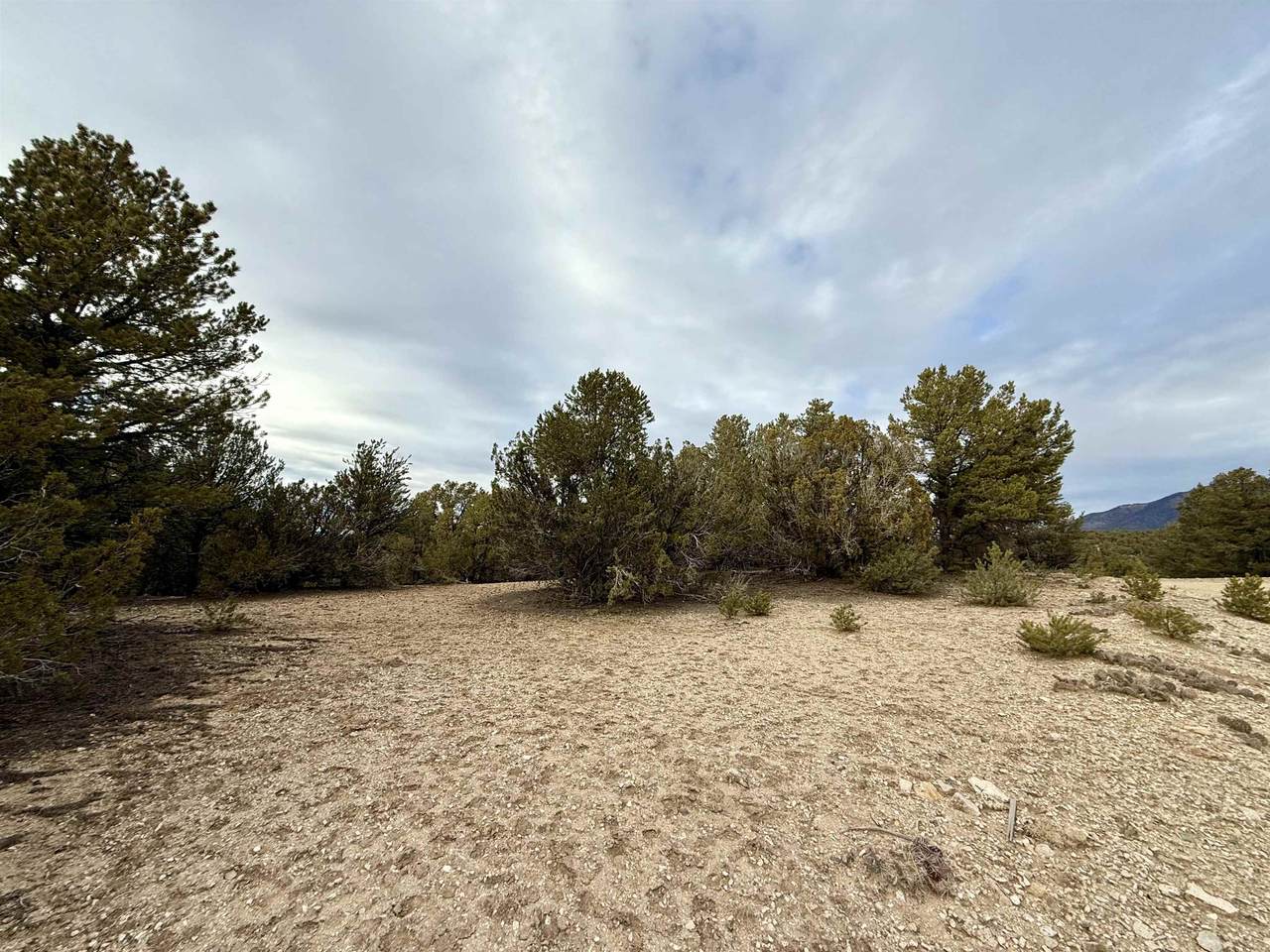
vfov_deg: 85.7
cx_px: 635
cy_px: 476
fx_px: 514
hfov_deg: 102.1
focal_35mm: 14
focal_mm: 2.22
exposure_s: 1/613
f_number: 2.2
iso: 50
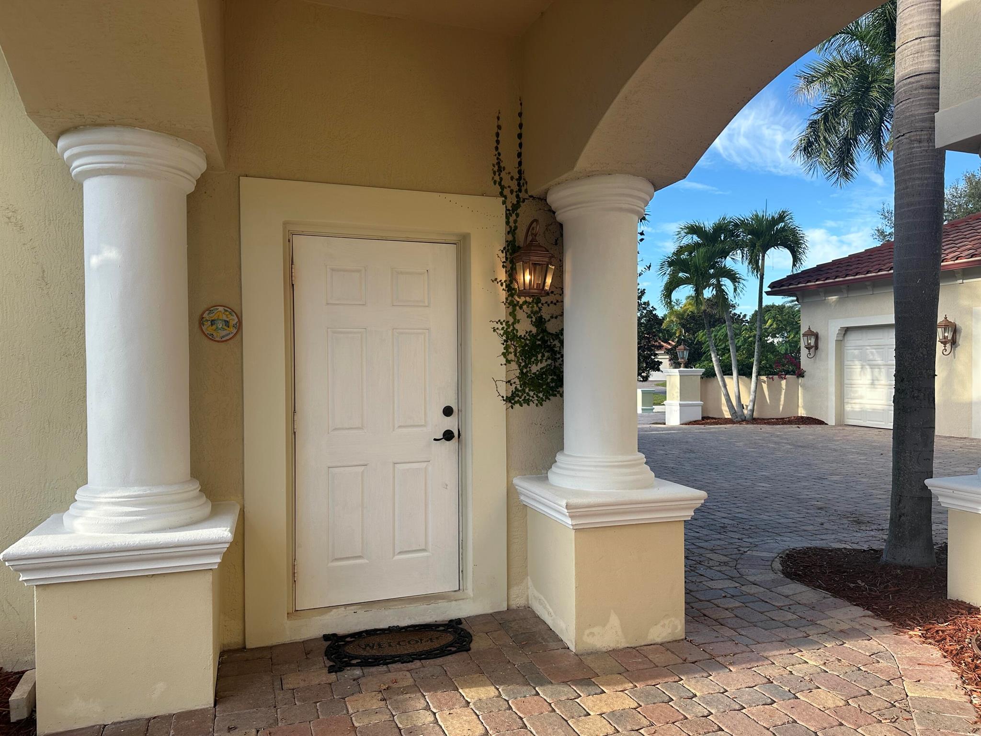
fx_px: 680
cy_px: 368
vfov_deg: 56.8
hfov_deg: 71.6
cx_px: 490
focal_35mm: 24
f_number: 1.78
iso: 80
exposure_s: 1/1198
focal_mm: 6.86
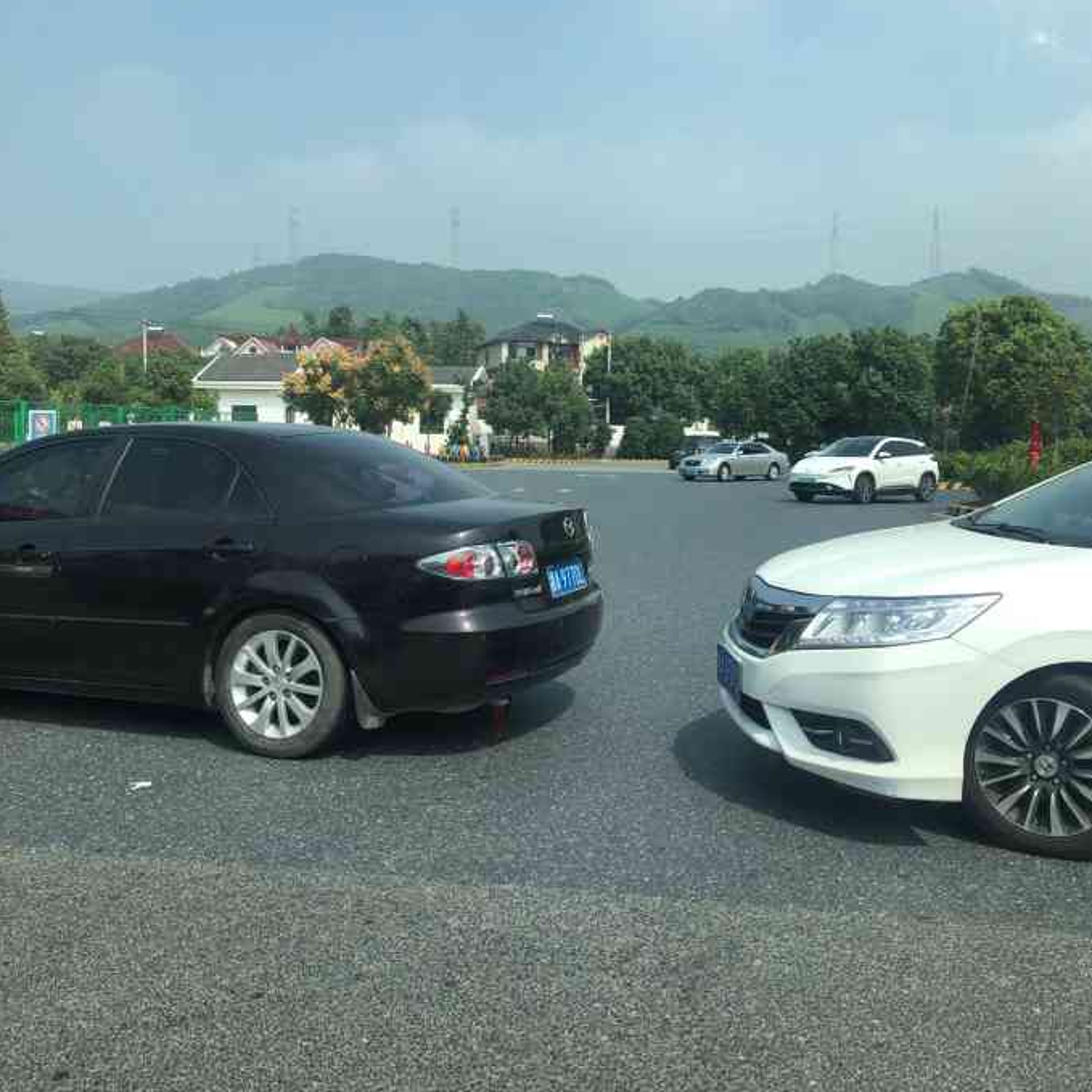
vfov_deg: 48.1
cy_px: 427
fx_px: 1213
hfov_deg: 48.4
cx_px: 560
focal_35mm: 34
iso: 20
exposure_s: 1/1548
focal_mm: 3.99
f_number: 1.8
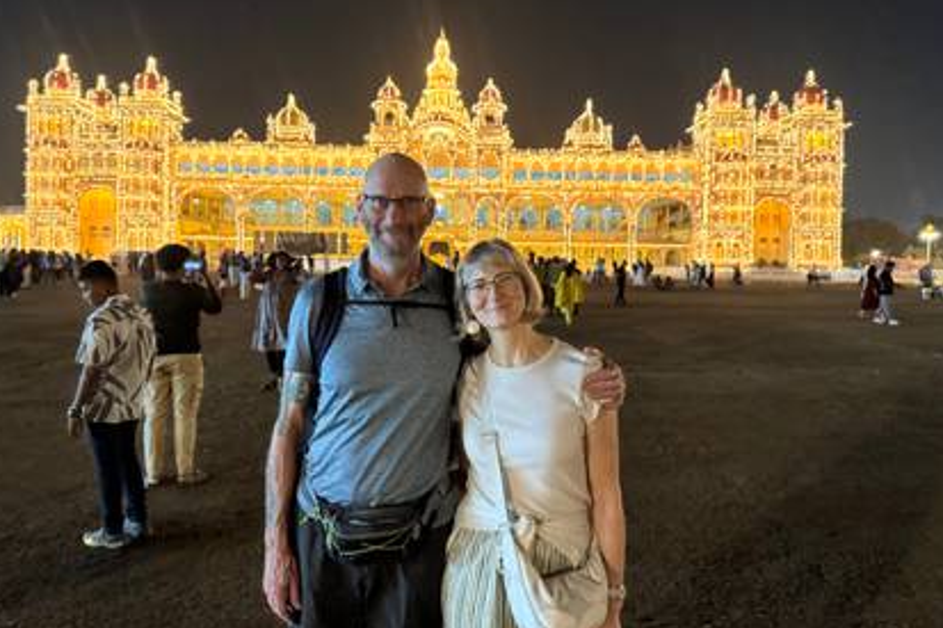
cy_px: 281
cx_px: 459
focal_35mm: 29
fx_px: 759
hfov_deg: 63.7
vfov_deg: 44.9
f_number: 1.78
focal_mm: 6.76
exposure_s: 1/50
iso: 800
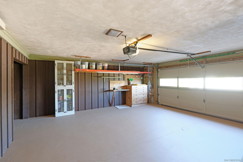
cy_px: 81
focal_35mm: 16
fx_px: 108
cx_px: 122
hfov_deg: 96.7
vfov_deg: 73.8
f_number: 5.6
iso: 1000
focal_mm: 16
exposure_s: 1/15
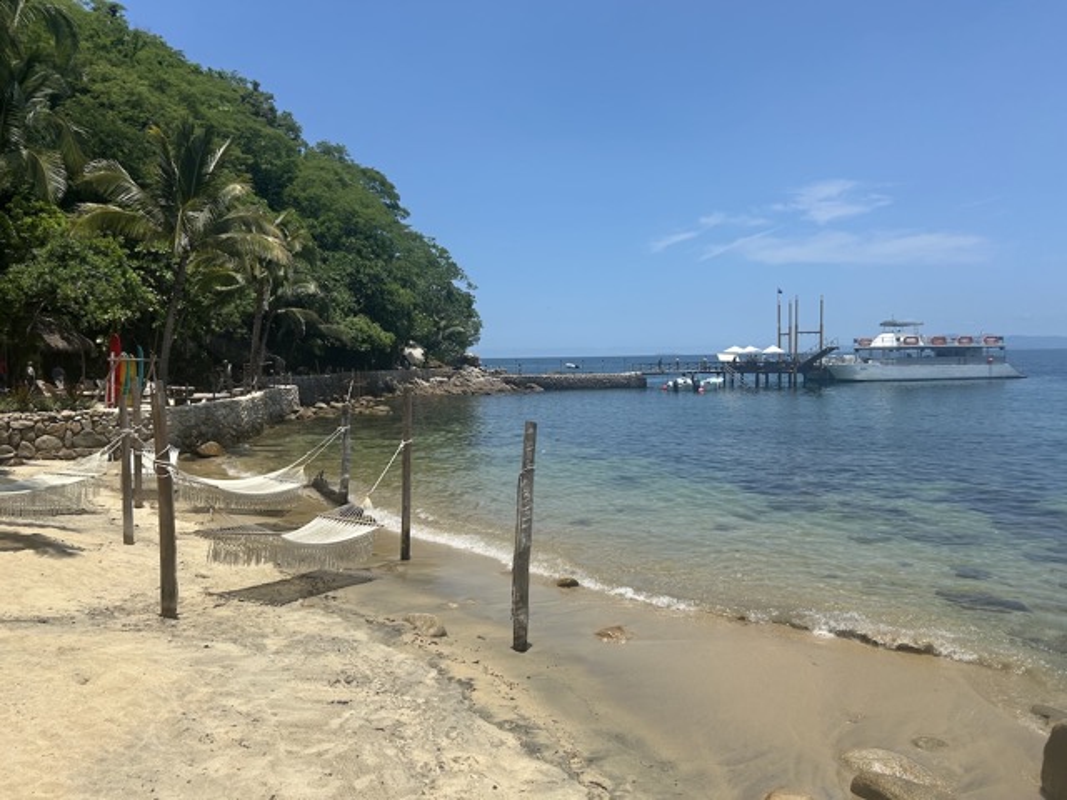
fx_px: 801
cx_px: 534
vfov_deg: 53.1
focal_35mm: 26
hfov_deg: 67.3
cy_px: 400
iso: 50
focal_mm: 5.7
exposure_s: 1/5882
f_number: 1.5
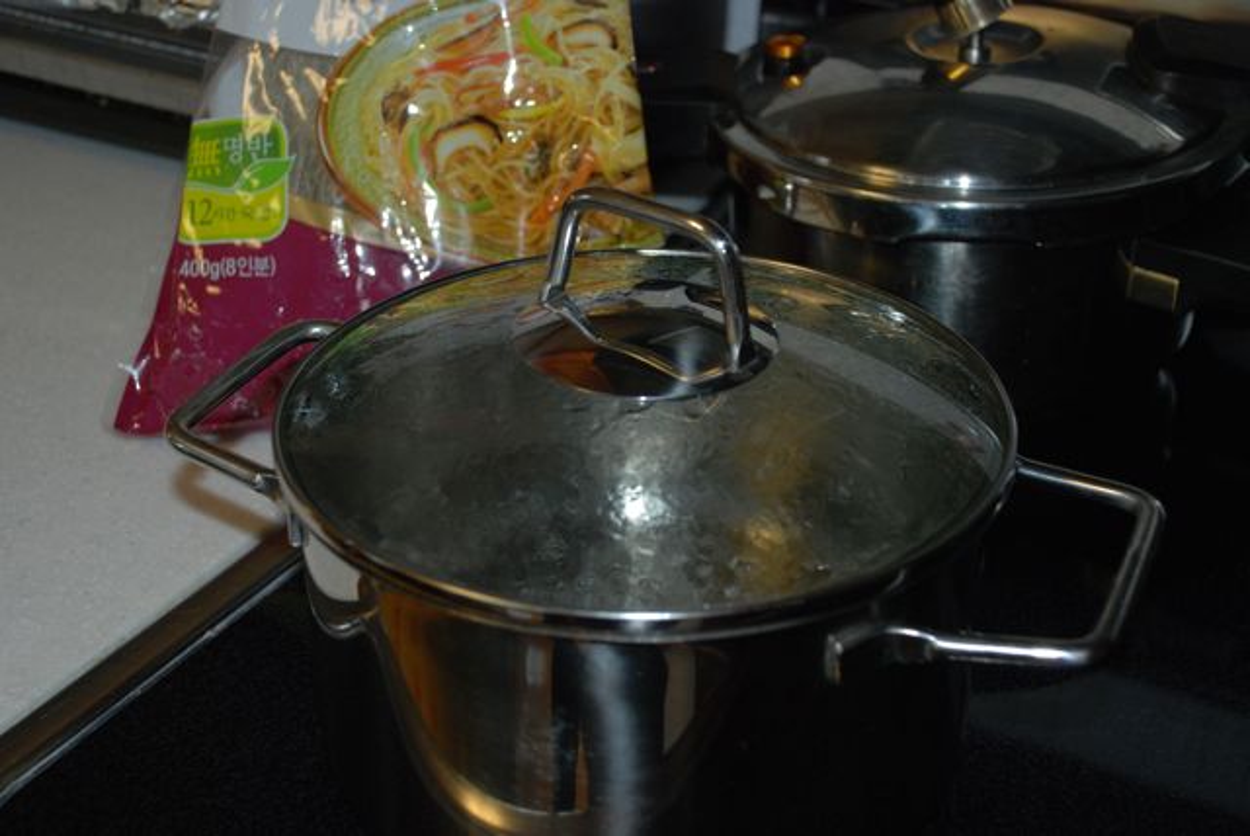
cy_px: 418
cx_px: 625
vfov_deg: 23.8
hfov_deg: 35.0
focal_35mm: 57
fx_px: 1981
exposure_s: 1/60
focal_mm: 38
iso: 400
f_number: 4.5
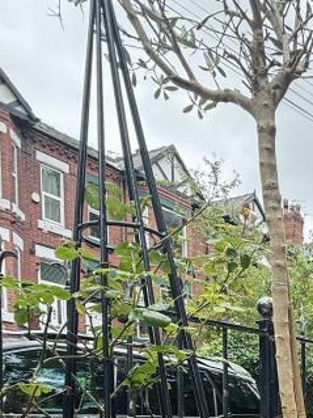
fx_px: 543
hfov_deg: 25.0
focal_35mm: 45
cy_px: 452
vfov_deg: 36.2
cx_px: 464
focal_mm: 2.22
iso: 50
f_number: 2.2
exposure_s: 1/140
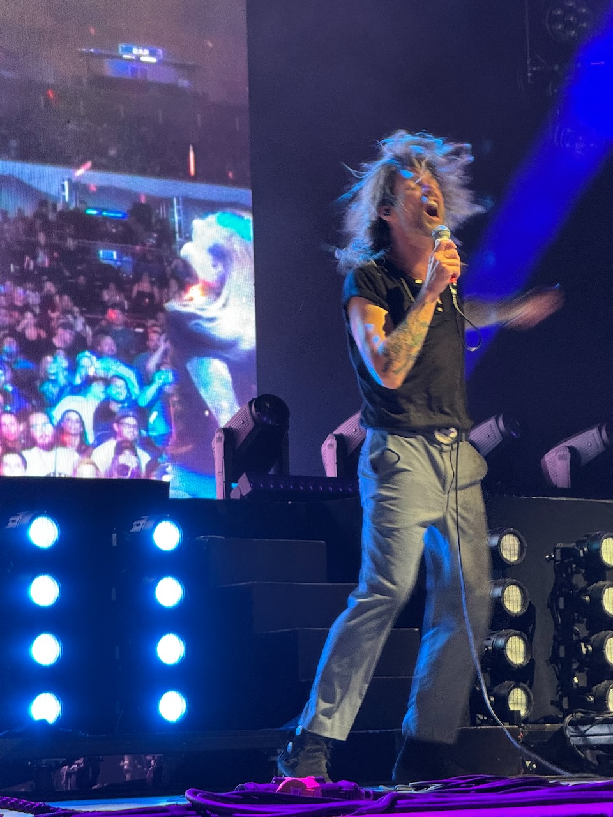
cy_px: 408
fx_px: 2833
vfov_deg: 16.4
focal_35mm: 120
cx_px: 306
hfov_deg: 12.3
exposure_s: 1/60
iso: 500
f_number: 2.8
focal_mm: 15.66
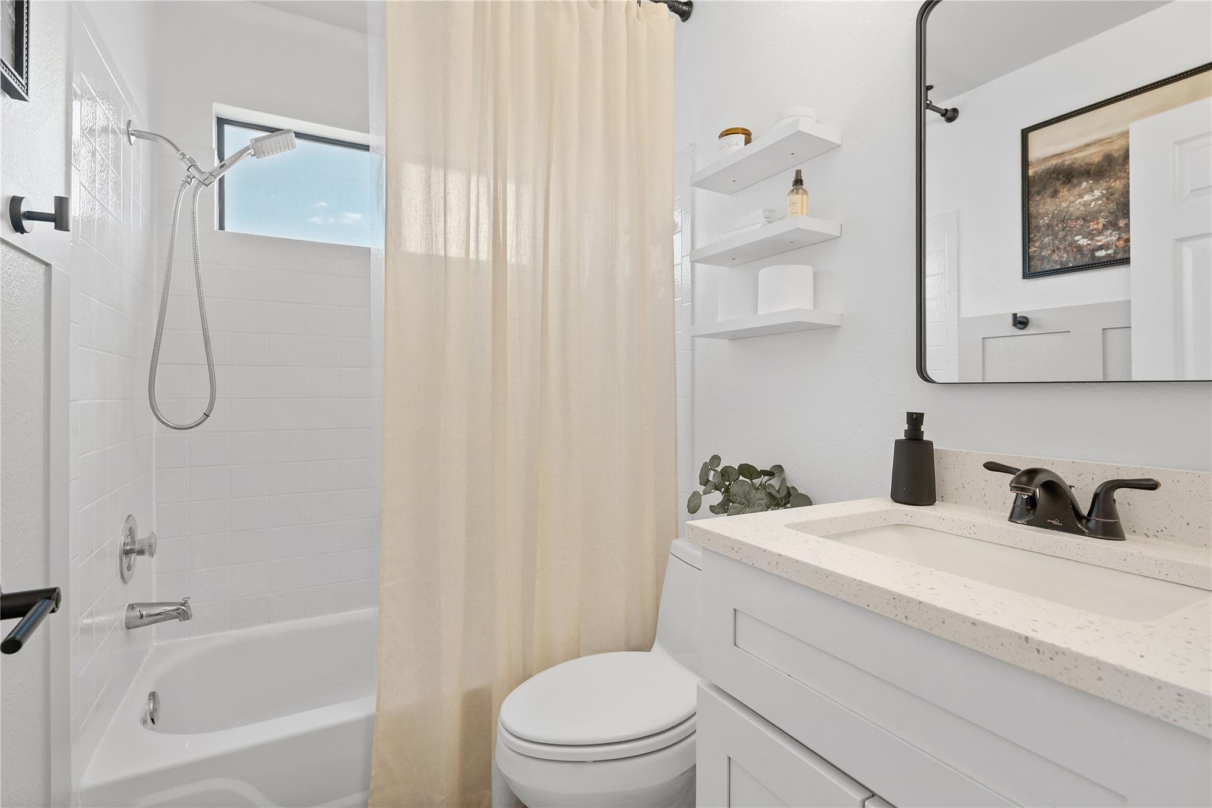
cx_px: 606
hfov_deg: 93.3
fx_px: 572
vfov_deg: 70.4
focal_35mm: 17
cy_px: 404
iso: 250
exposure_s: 1/3
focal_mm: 17
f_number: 8
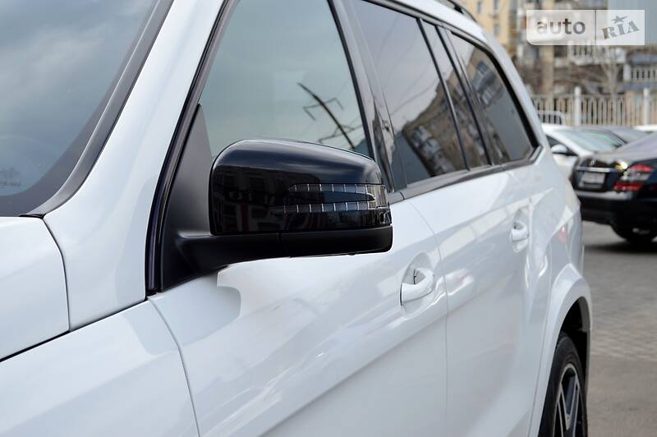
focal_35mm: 69
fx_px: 1258
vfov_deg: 19.7
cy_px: 218
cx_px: 328
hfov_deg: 29.3
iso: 100
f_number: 6.3
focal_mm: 46
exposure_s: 1/160
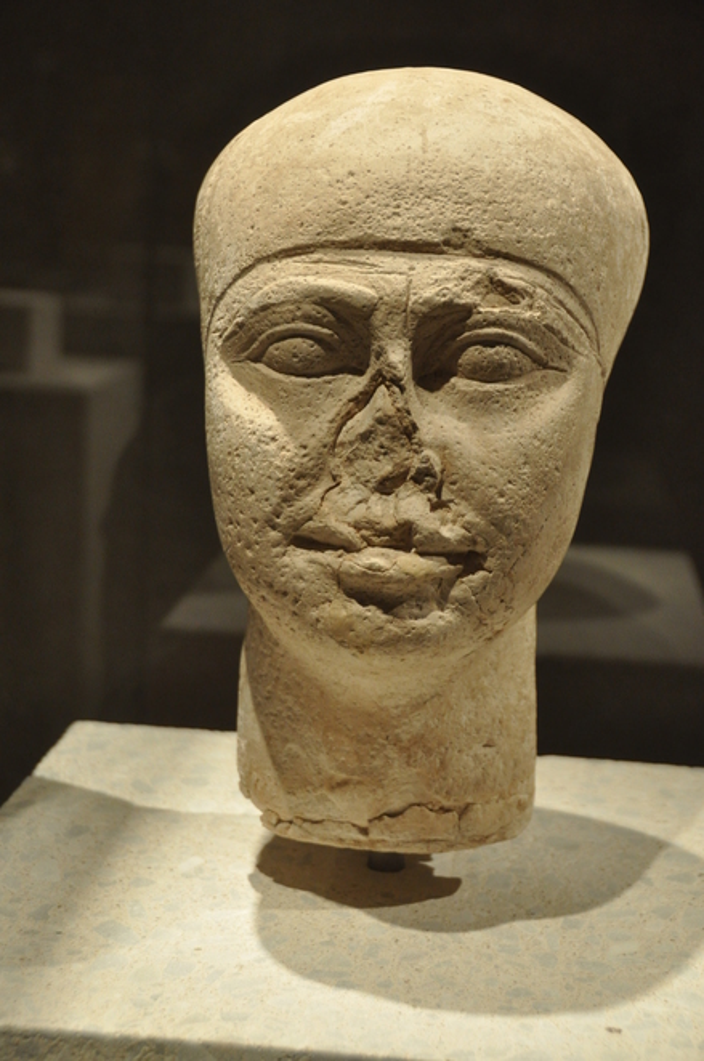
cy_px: 530
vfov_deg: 29.3
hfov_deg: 19.7
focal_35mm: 69
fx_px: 2031
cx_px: 352
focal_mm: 46
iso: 1000
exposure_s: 1/160
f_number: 6.3
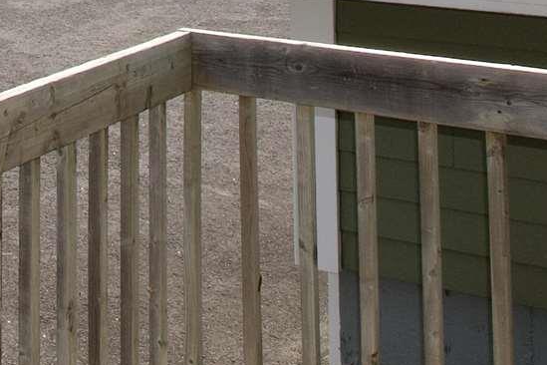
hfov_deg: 23.0
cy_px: -276
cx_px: -32
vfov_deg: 14.5
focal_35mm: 84
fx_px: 1276
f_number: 13
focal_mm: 10
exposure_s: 1/250
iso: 100
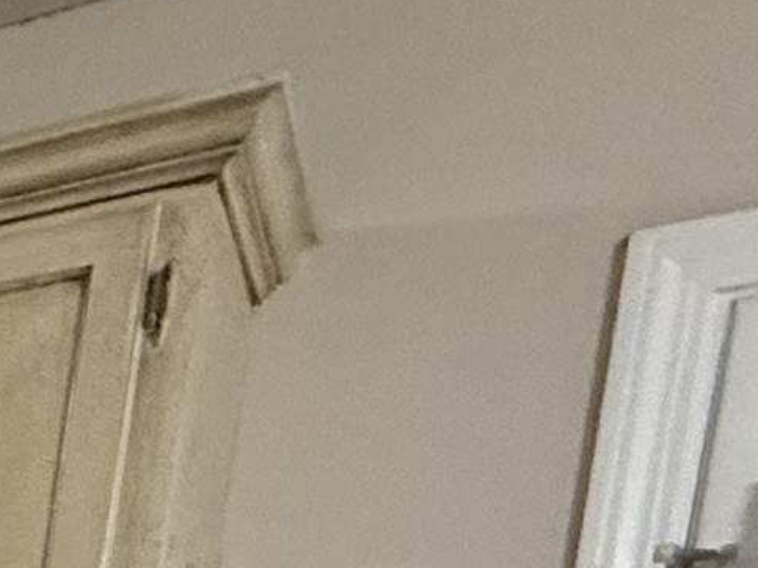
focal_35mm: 89
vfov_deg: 13.1
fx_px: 1948
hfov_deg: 13.2
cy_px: 1309
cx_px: -1251
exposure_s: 1/60
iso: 320
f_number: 2.2
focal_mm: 2.22
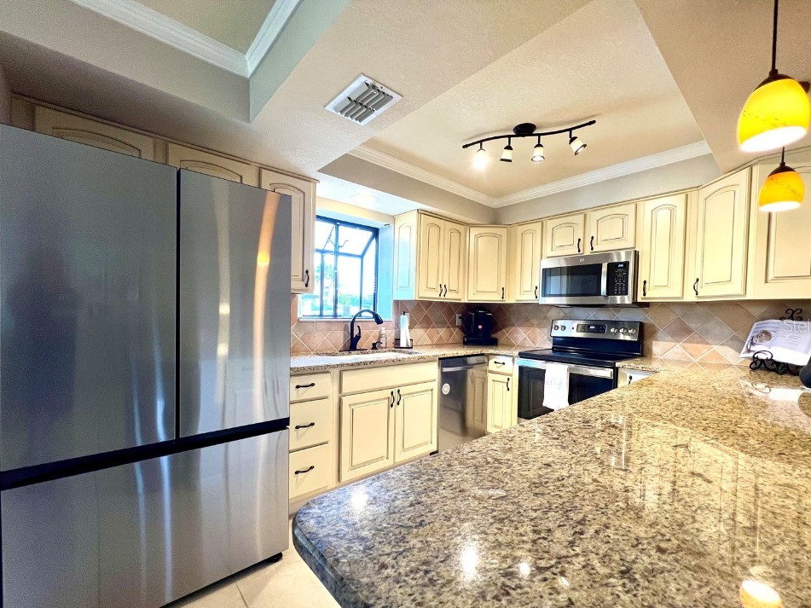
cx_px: 427
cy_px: 325
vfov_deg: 85.5
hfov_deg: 102.0
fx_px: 328
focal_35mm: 14
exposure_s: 1/120
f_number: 1.8
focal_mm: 1.57
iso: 200
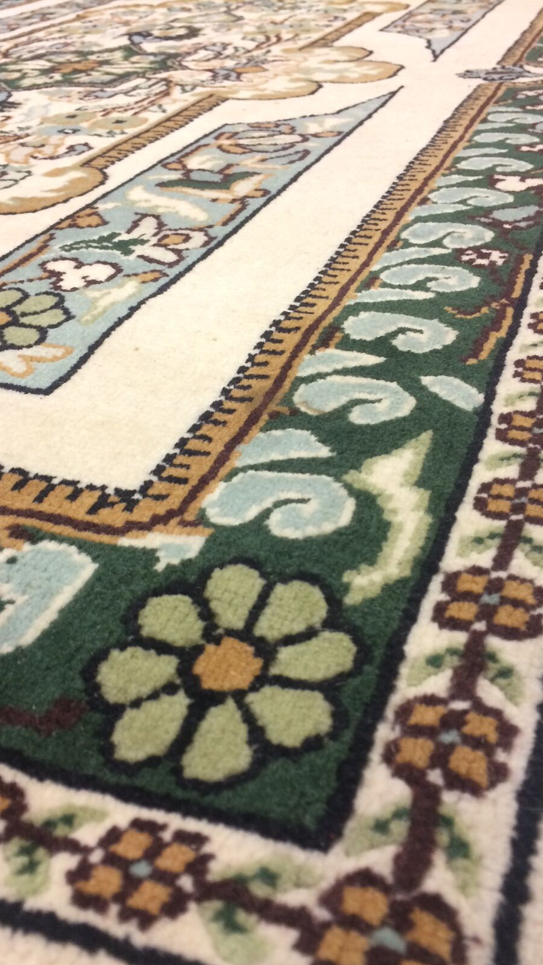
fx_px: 819
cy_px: 486
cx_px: 254
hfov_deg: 36.7
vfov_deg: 61.0
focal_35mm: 32
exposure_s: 1/33
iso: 200
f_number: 2.2
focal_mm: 4.15
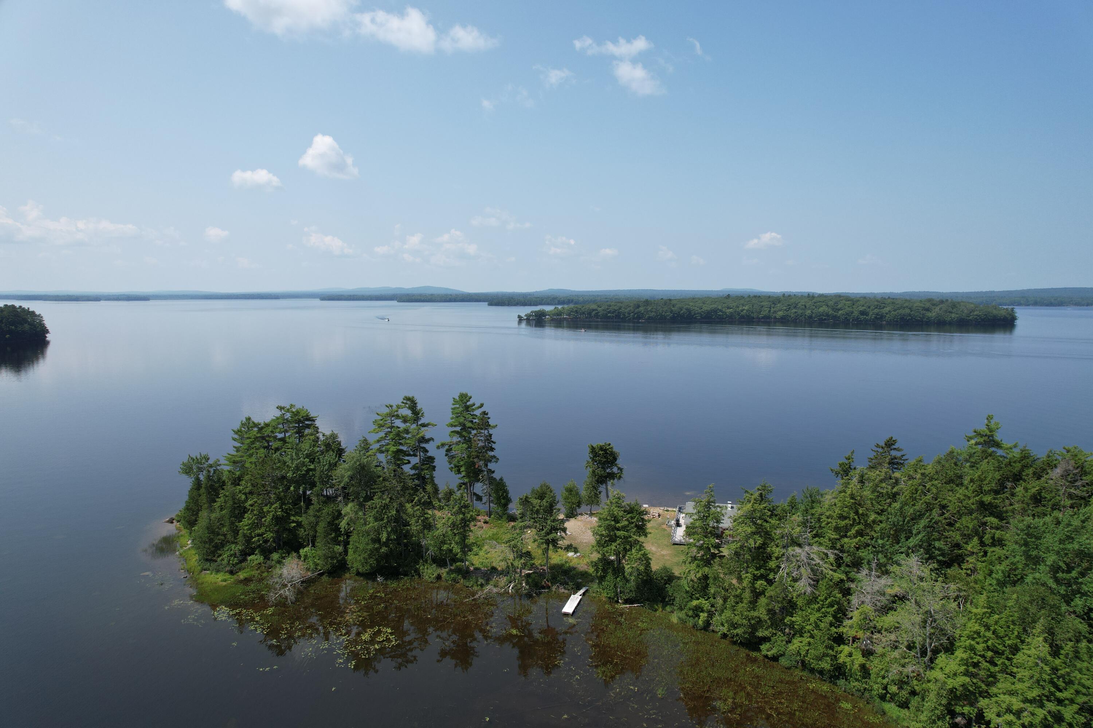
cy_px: 364
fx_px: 668
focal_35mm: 22
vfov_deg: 57.2
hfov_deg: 78.6
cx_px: 546
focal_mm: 8.38
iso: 100
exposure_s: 1/2000
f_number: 2.8
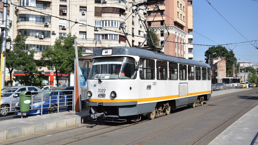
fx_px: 281
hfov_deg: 49.4
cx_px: 129
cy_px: 61
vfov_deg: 29.0
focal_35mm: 41
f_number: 6.3
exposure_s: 1/1000
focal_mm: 26
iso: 200
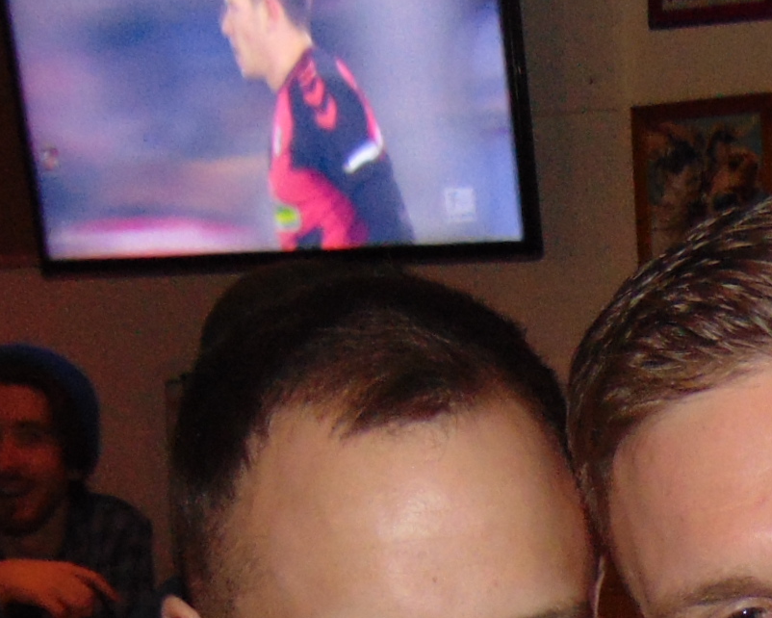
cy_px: 1100
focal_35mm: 111
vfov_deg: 12.7
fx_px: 2537
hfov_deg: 16.9
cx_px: 785
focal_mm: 4.5
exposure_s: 1/8
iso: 200
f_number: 3
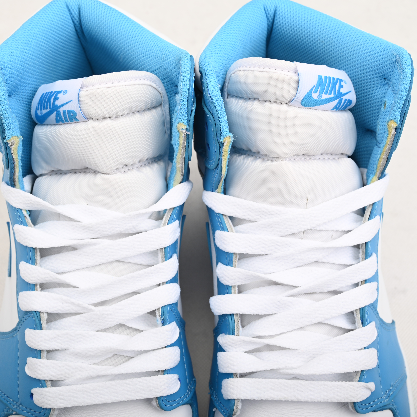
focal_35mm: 49
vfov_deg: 34.7
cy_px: 208
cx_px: 205
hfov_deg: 34.7
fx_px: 668
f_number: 11
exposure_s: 1/200
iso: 100
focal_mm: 38
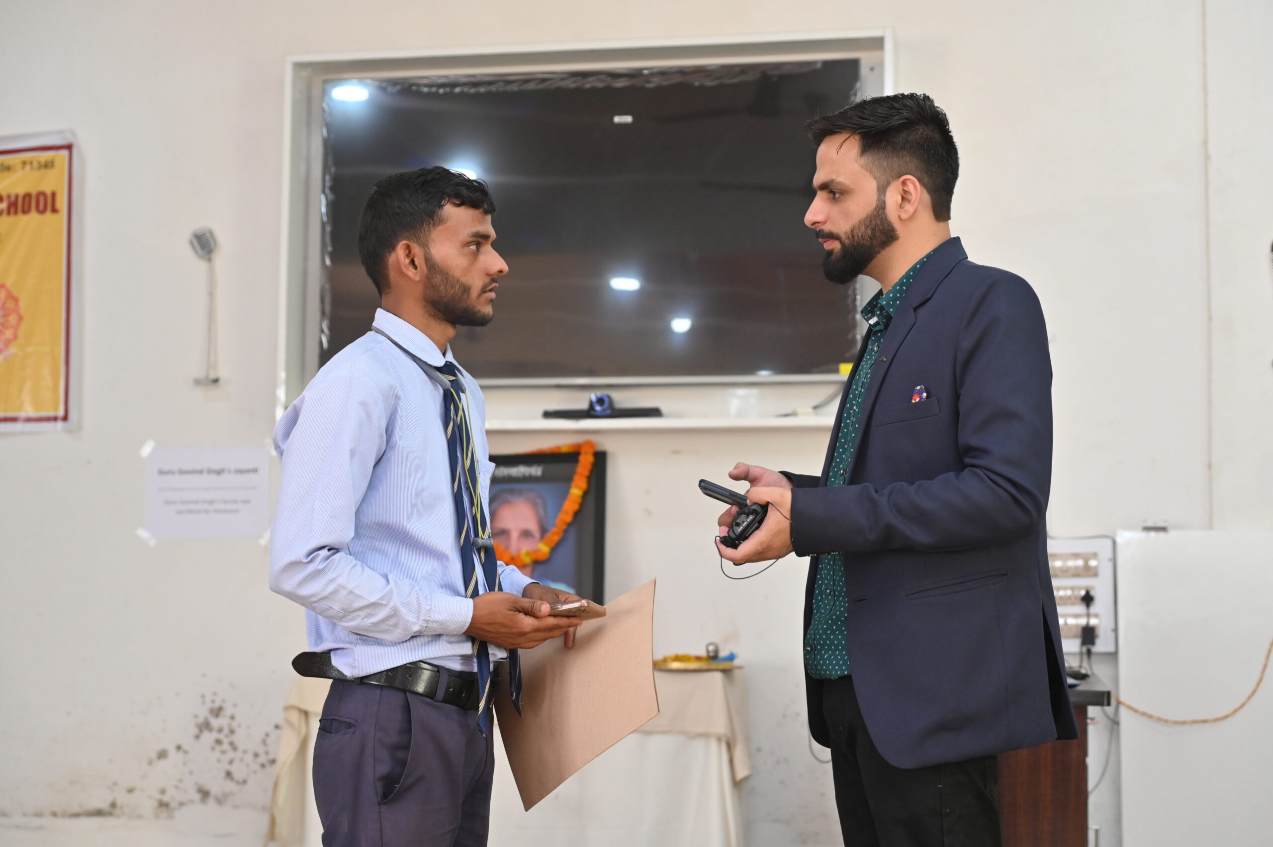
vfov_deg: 24.6
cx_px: 636
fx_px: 1943
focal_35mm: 55
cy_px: 424
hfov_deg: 36.3
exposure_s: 1/250
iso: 2000
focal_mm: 55
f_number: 4
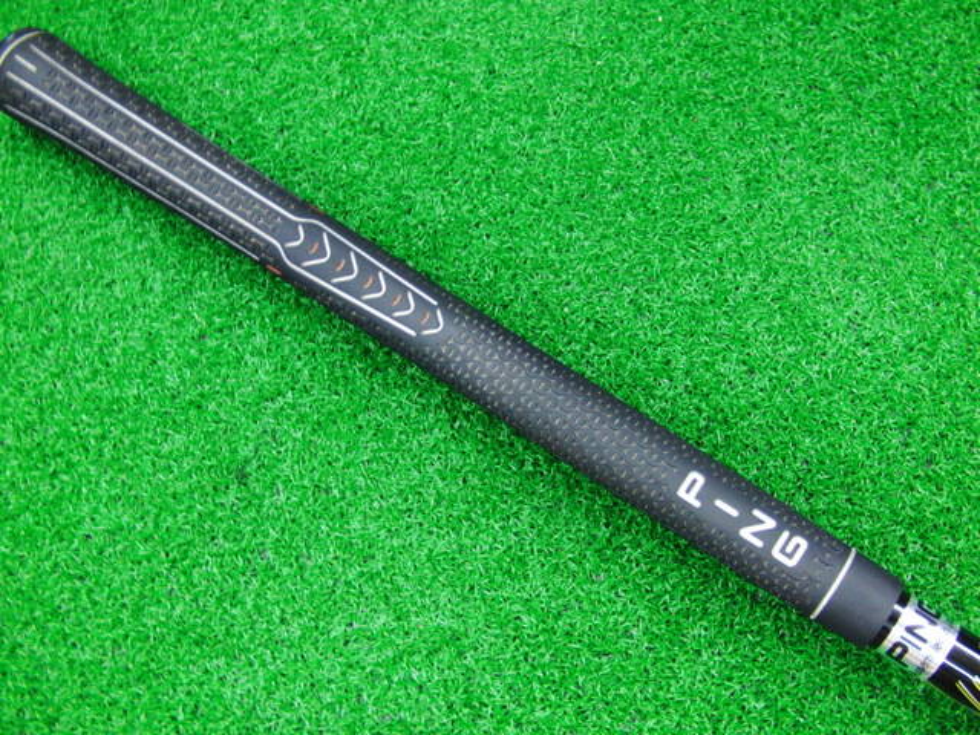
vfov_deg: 38.7
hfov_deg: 50.1
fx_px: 1047
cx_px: 490
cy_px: 368
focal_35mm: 37
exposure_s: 1/20
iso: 400
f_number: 3.6
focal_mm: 6.42
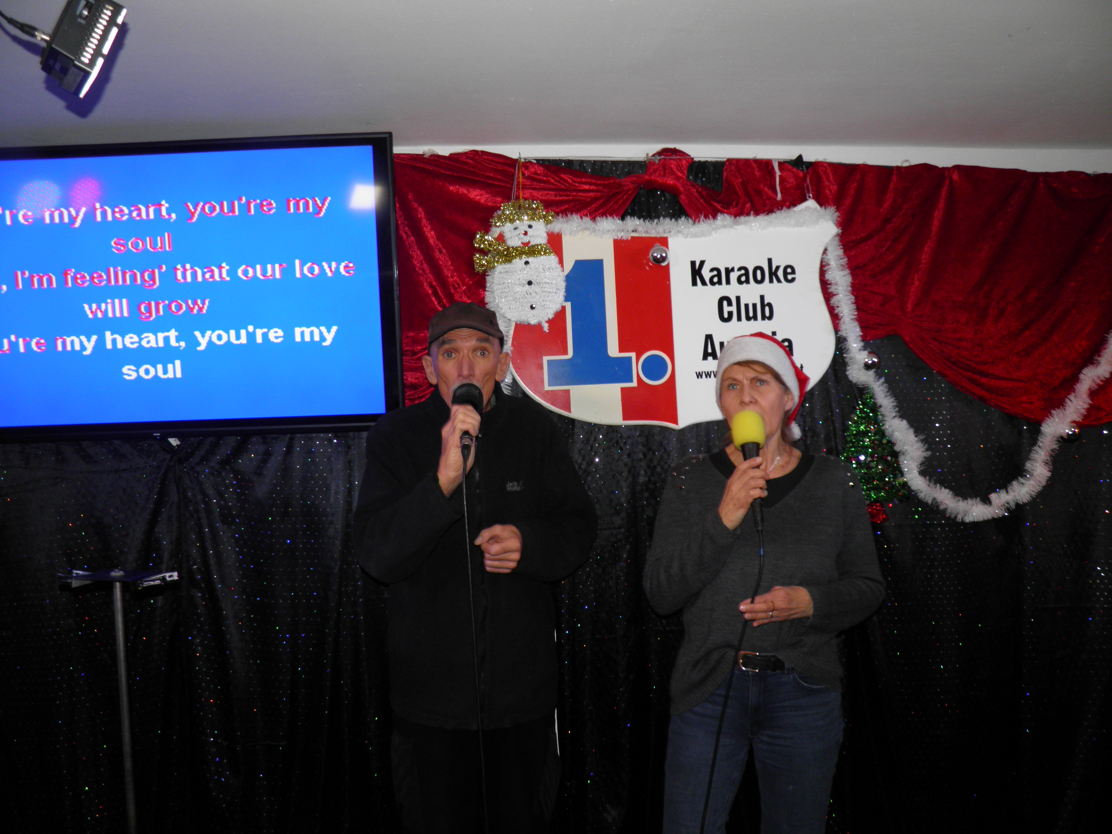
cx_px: 556
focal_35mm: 28
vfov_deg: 49.7
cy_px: 417
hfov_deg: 63.4
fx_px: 899
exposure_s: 1/30
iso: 100
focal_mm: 4.9
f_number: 2.8
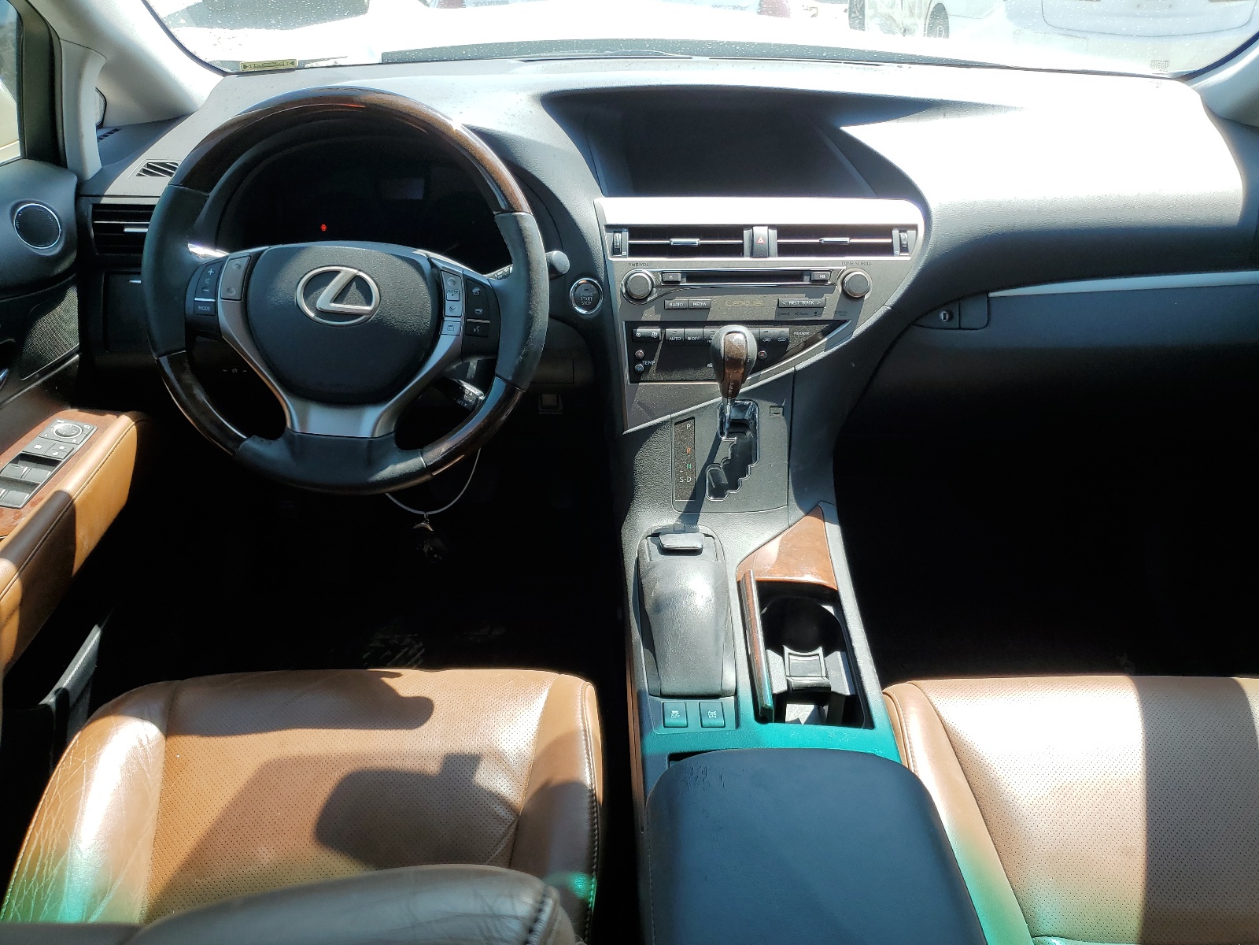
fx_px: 946
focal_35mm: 26
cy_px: 472
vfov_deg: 53.1
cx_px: 630
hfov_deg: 67.3
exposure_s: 1/588
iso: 50
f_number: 1.5
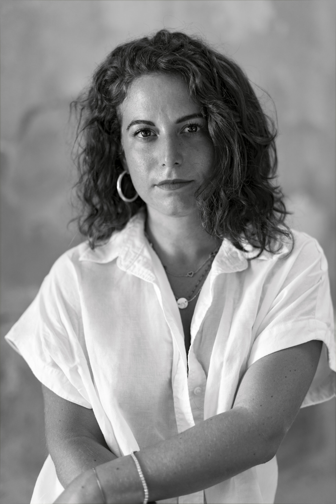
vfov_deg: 39.6
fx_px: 699
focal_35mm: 50
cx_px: 168
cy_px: 252
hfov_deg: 27.0
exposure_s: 1/250
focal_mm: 50
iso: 500
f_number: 2
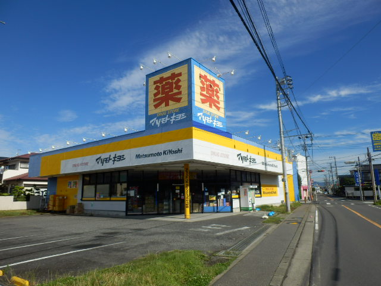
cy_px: 143
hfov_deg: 71.6
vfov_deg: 56.8
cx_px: 190
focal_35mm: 24
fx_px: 264
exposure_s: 1/320
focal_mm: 4.2
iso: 100
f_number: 7.9
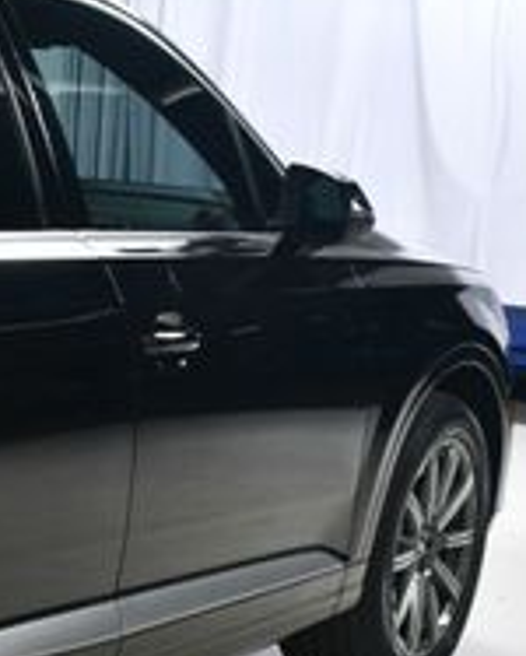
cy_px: 530
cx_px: -491
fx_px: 2118
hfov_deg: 12.6
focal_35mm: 109
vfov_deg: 17.5
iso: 100
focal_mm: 23
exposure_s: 1/160
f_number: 11
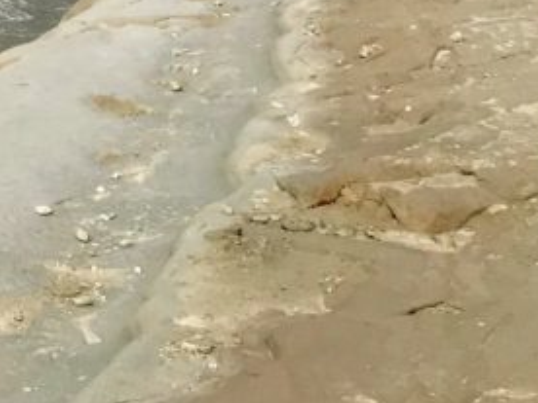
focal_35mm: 104
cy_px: -263
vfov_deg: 13.2
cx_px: -345
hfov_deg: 16.6
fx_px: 1616
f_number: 1.8
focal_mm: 3.99
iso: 20
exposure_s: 1/4167
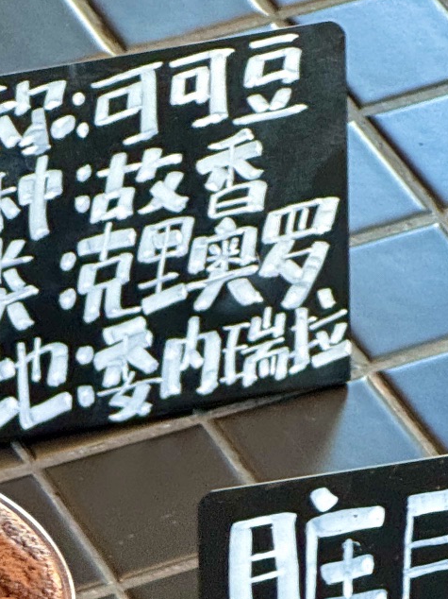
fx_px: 4231
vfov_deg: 7.9
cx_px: 78
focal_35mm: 245
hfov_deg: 6.1
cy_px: 930
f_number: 2.8
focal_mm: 9
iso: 200
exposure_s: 1/72
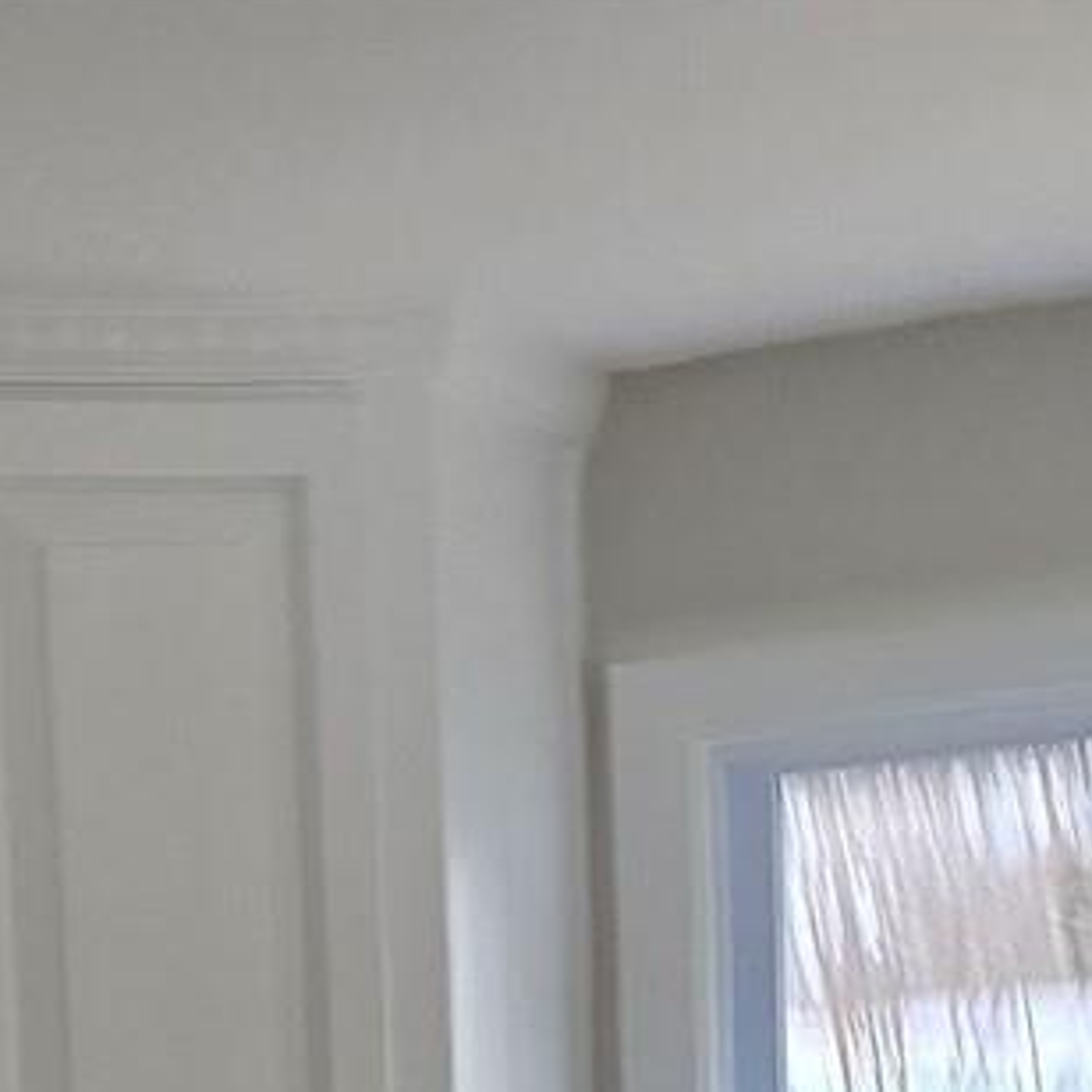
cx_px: 25
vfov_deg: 10.8
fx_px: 4818
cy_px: 2702
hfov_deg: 12.8
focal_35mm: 135
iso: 160
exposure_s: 1/180
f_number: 1.7
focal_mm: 6.3
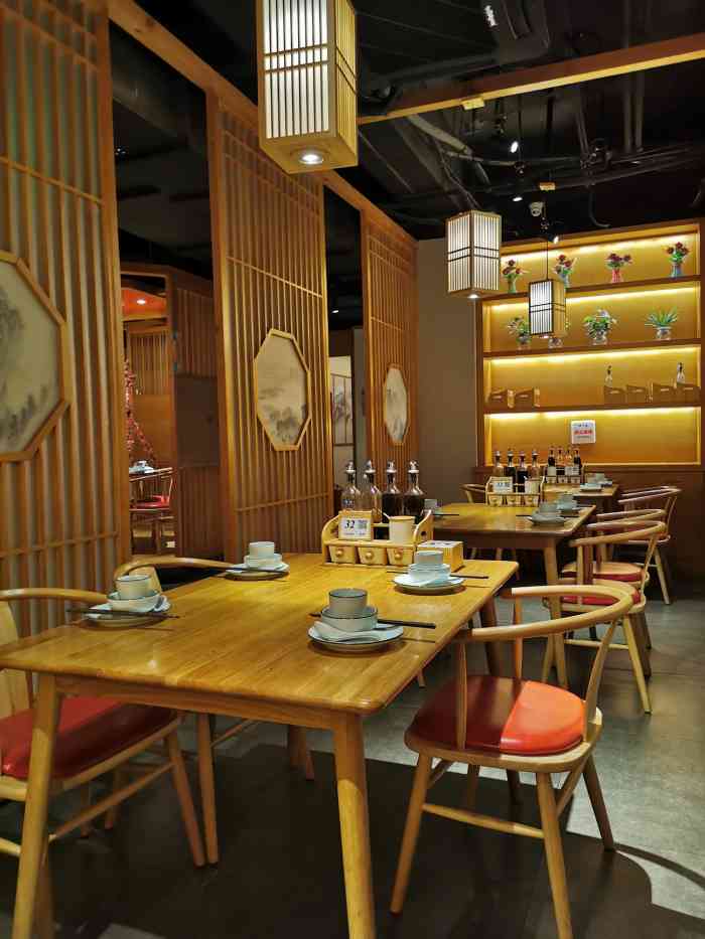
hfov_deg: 51.4
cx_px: 352
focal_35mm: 27
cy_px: 470
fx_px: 733
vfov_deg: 65.3
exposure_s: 1/100
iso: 200
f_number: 1.6
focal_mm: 5.56
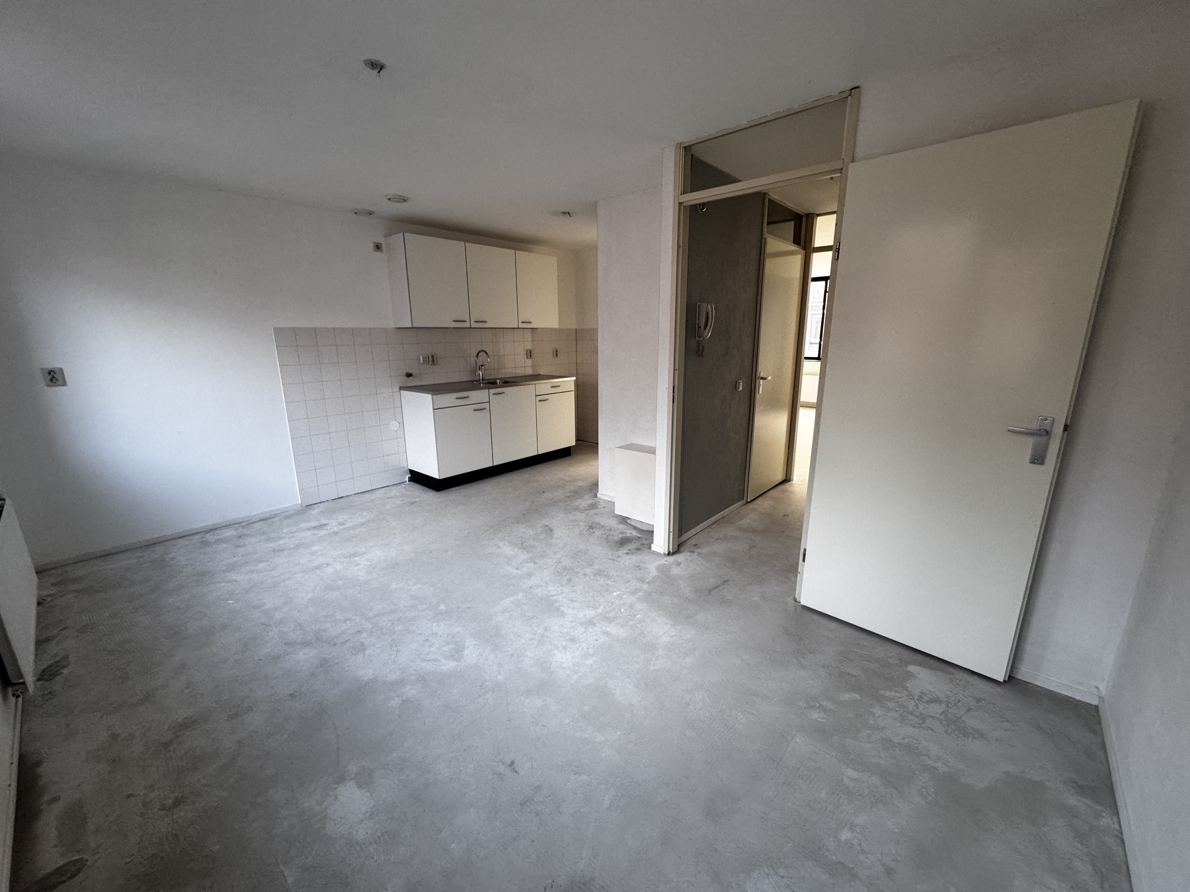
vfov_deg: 85.7
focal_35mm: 14
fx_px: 481
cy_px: 446
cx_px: 595
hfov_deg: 102.1
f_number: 2.2
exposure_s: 1/99
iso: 250
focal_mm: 2.22
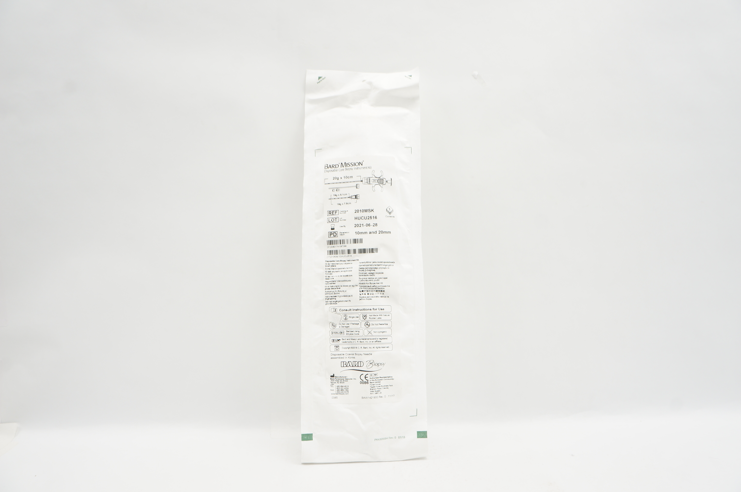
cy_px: 246
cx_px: 370
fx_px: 555
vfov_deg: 47.8
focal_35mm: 27
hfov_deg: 67.4
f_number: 9
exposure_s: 1/15
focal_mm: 18
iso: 200
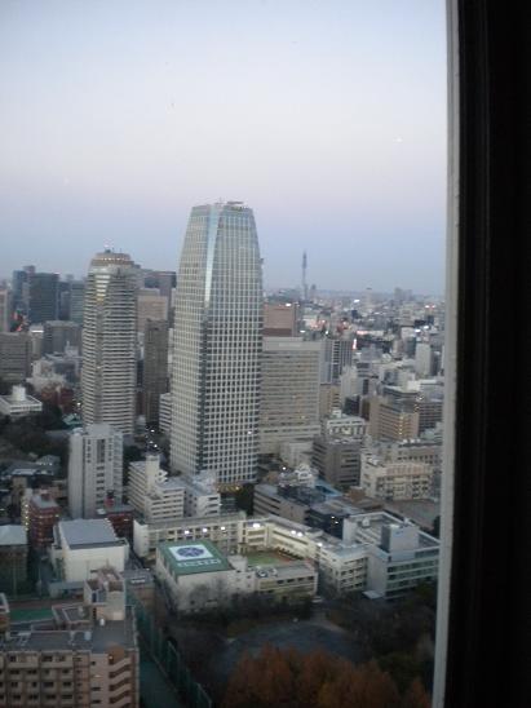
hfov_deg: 40.7
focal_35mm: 35
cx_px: 266
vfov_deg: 52.6
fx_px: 716
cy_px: 354
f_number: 3.1
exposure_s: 1/49.7
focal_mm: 6.3
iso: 400
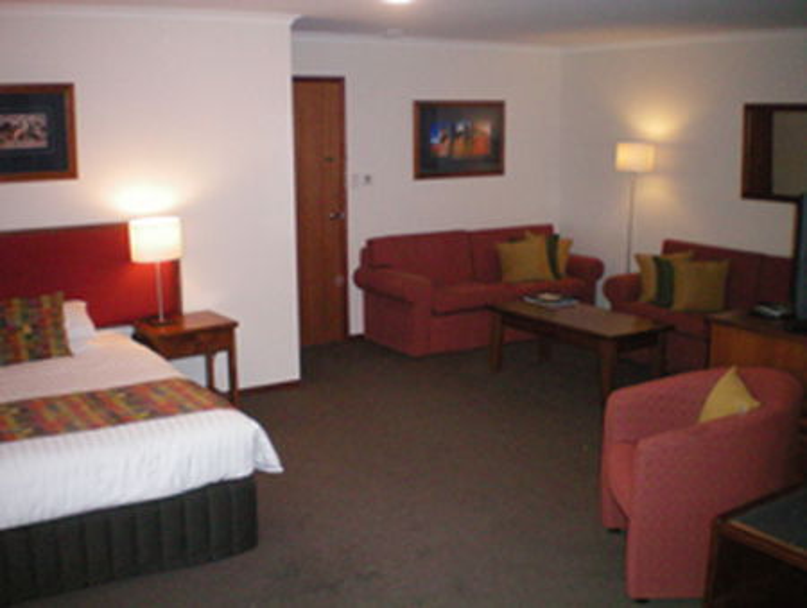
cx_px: 404
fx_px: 887
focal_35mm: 38
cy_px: 304
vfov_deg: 37.8
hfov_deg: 48.9
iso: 400
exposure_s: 1/60
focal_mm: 6.3
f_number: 3.1
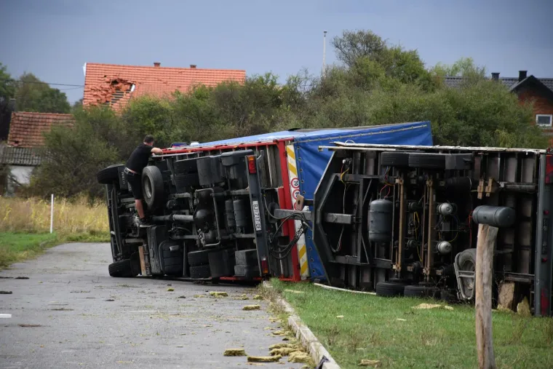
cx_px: 276
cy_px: 184
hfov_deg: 9.8
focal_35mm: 210
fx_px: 3226
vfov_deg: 6.5
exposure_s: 1/250
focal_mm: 140
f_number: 5.6
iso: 640
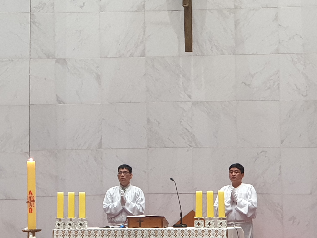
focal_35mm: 100
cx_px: 161
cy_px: 11
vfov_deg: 14.6
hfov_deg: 19.6
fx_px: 916
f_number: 2.4
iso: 160
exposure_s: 1/30
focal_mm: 6
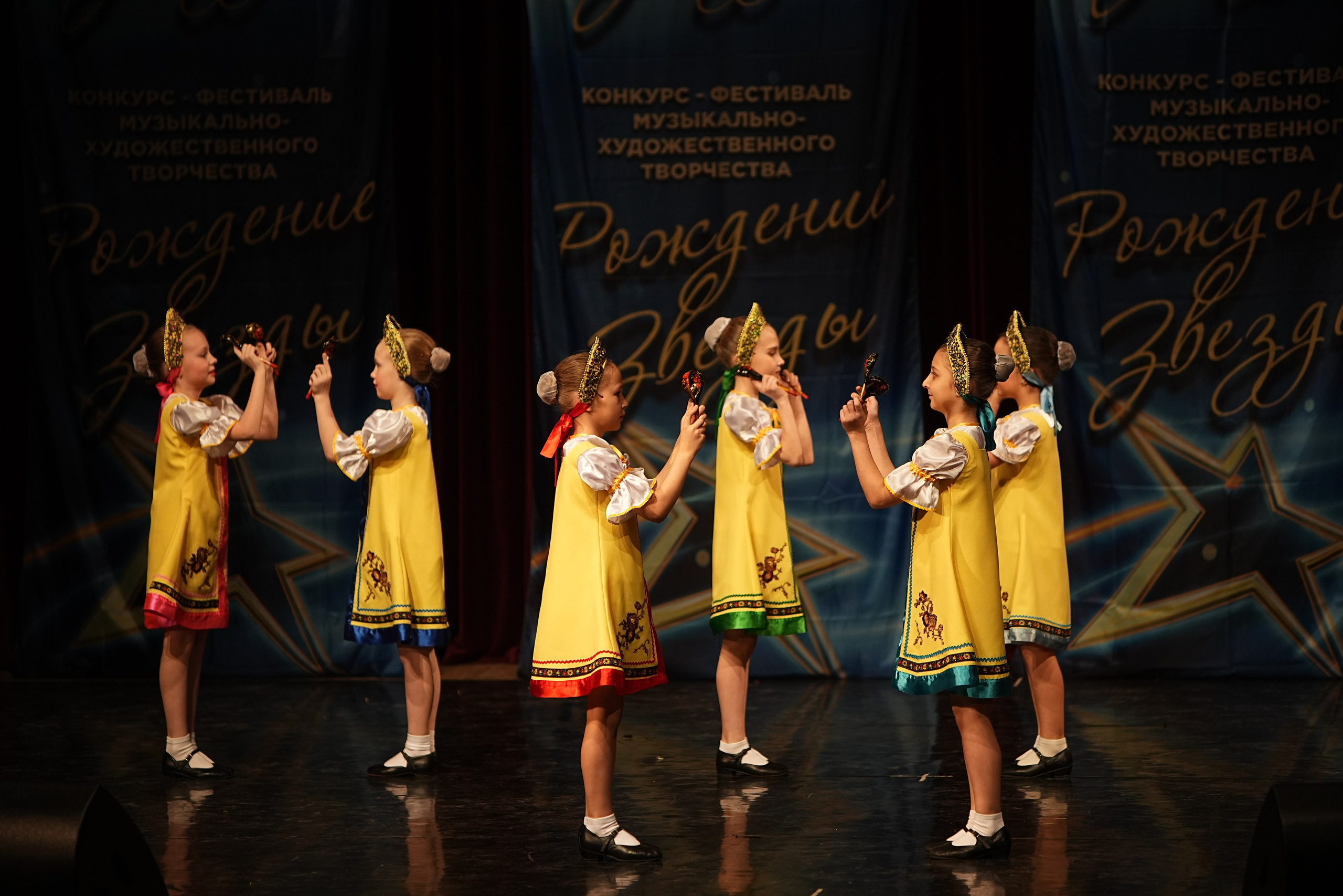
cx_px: 672
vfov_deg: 8.3
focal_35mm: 165
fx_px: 6155
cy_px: 448
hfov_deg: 12.5
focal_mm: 165
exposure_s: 1/400
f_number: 2.8
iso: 1000
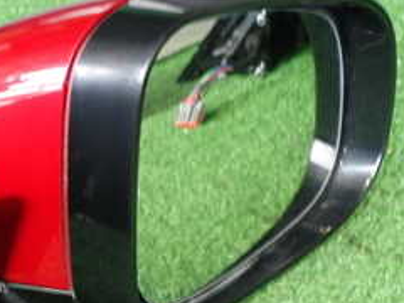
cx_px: 25
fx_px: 875
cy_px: 284
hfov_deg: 25.1
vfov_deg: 19.2
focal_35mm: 75
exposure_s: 1/30
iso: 320
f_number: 2.3
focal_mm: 5.4
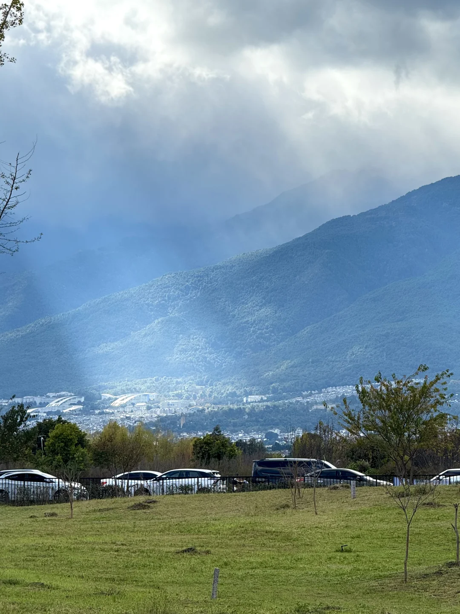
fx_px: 2126
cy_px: 307
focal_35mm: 120
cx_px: 230
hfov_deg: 12.3
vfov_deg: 16.4
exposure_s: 1/951
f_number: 2.8
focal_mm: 15.66
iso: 50
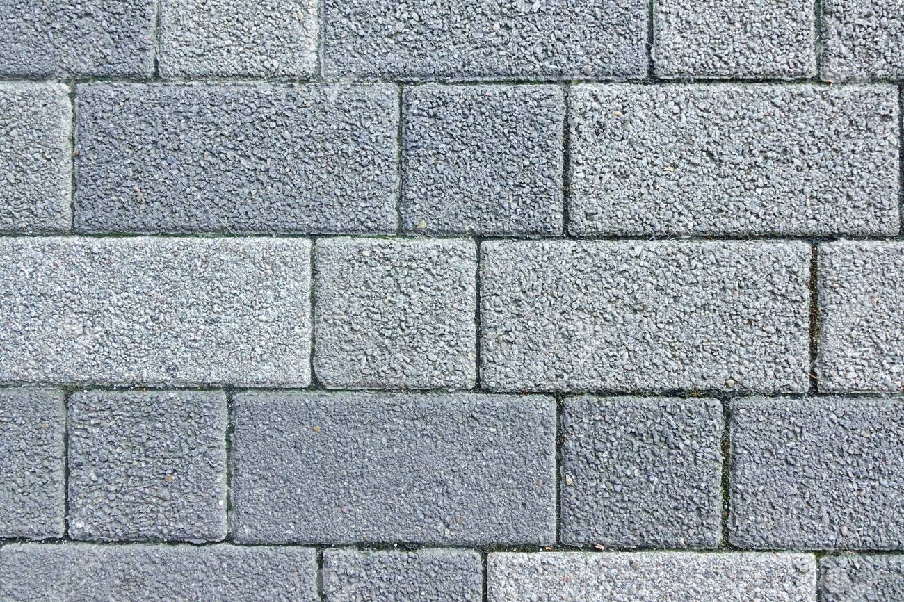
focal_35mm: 24
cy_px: 301
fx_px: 602
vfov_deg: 53.1
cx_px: 452
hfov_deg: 73.8
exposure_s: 1/30
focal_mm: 8.8
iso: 400
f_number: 8
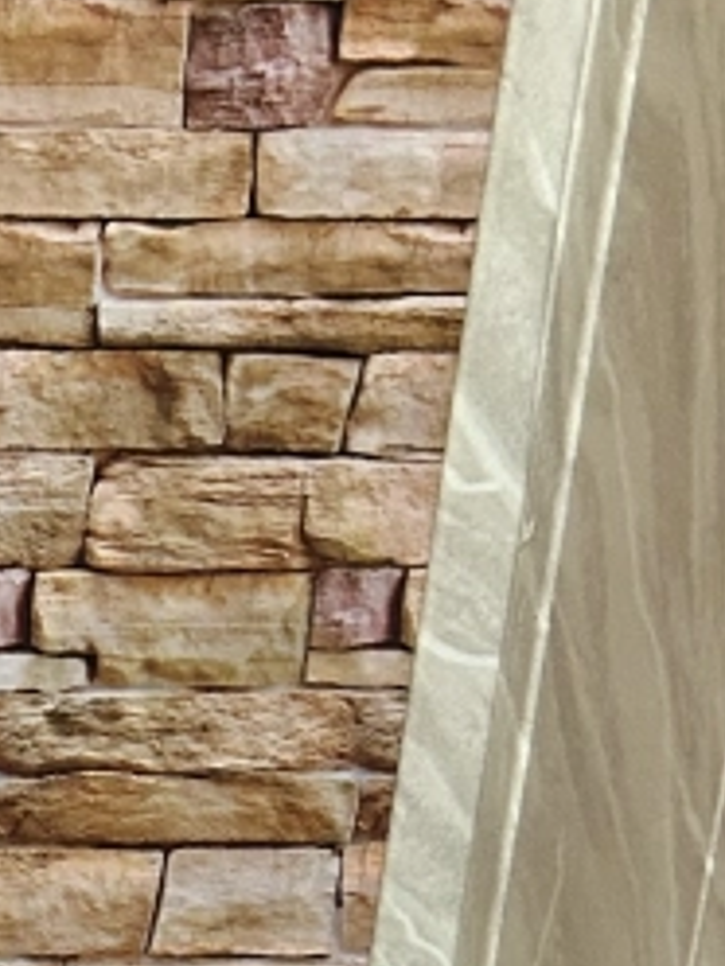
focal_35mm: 113
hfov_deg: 12.1
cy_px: 1418
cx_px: -581
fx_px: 3156
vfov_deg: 16.1
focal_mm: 5.7
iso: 250
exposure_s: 1/50
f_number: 1.5
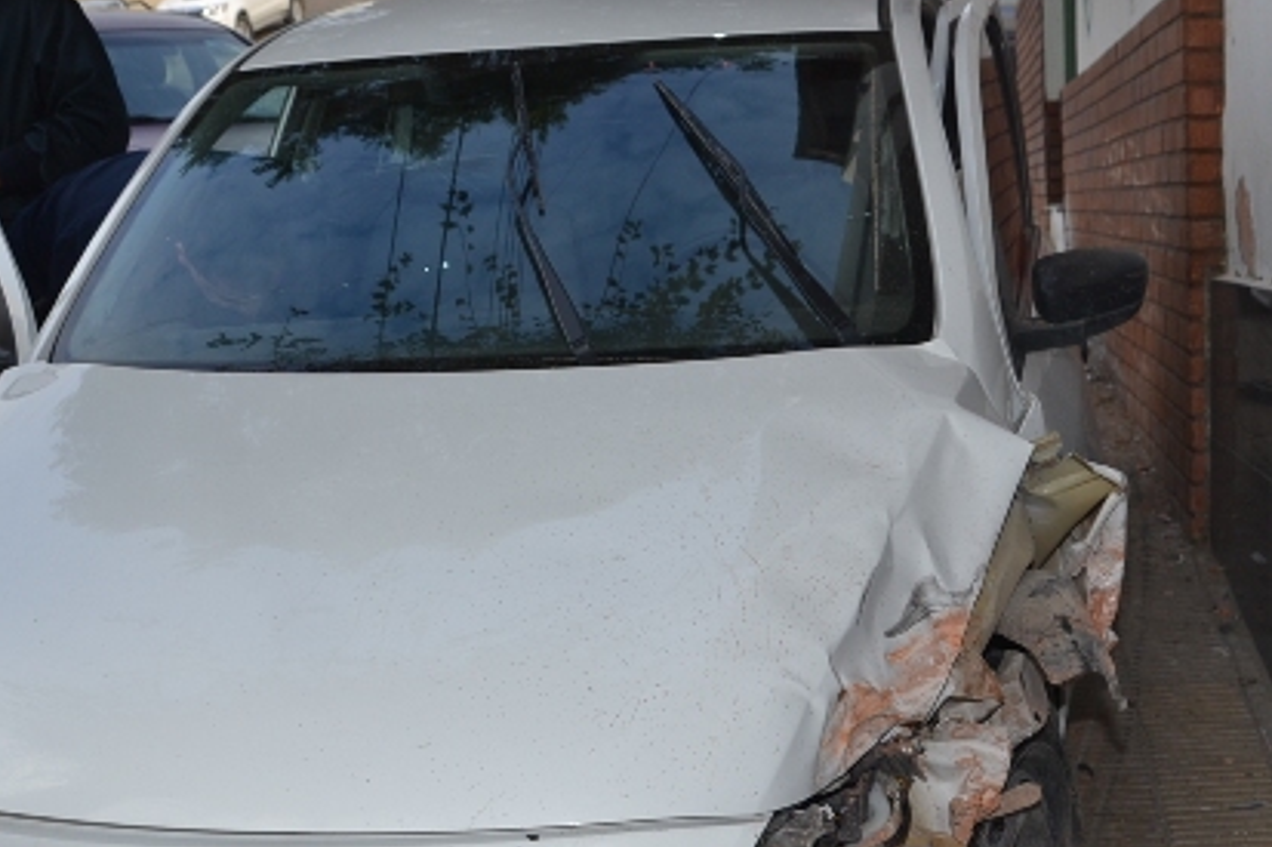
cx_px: 527
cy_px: 513
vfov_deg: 21.2
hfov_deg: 31.4
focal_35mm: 64
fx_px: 2260
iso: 125
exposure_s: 1/125
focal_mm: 22
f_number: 5.6
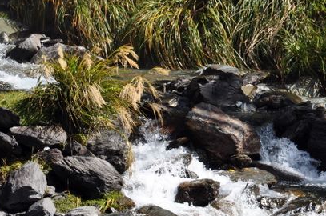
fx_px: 3583
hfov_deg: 5.2
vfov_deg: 3.5
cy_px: 85
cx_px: 248
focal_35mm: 396
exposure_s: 1/250
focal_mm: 105
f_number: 10
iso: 200
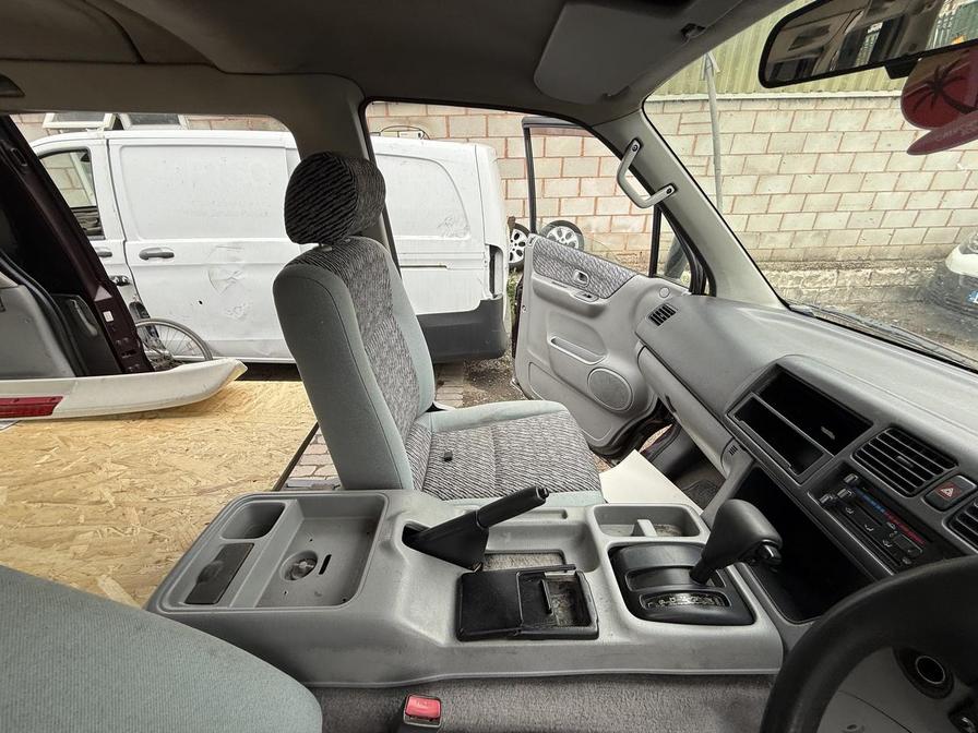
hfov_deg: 102.1
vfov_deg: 85.7
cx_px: 489
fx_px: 396
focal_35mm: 14
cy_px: 366
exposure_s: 1/136
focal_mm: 2.22
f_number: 2.2
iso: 50
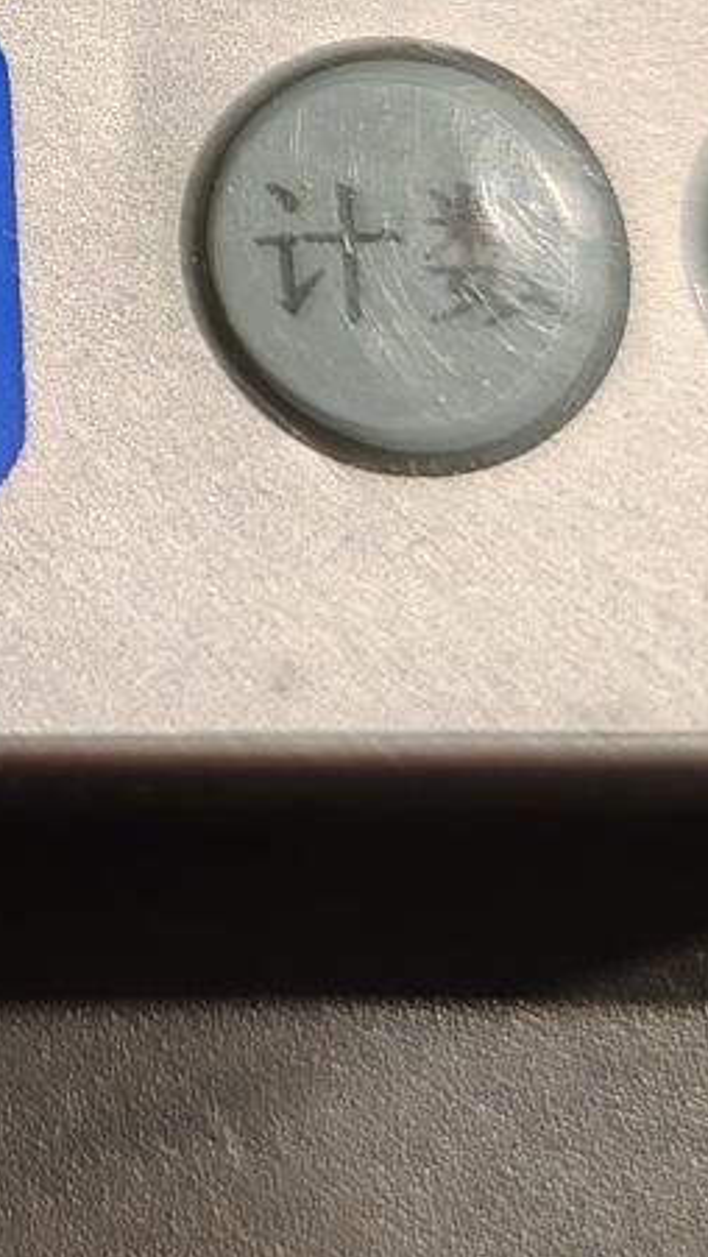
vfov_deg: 20.4
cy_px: -125
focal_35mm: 100
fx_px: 3334
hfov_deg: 11.3
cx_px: -546
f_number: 1.6
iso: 250
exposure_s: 1/200
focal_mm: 6.06
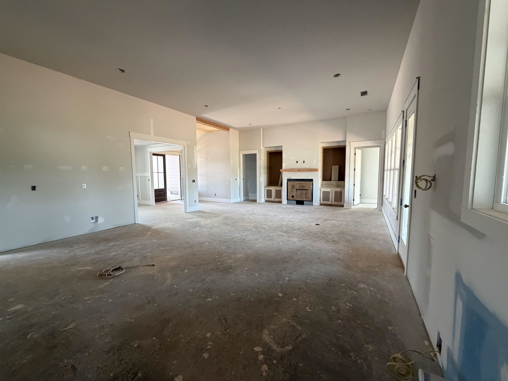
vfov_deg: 85.7
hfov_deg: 102.1
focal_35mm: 14
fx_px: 205
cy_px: 190
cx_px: 254
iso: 320
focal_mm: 2.22
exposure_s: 1/113
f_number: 2.2
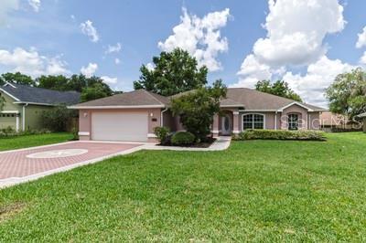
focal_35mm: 15
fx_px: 152
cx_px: 183
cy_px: 122
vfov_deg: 77.2
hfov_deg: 100.4
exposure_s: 1/100
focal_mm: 15
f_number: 22
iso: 400
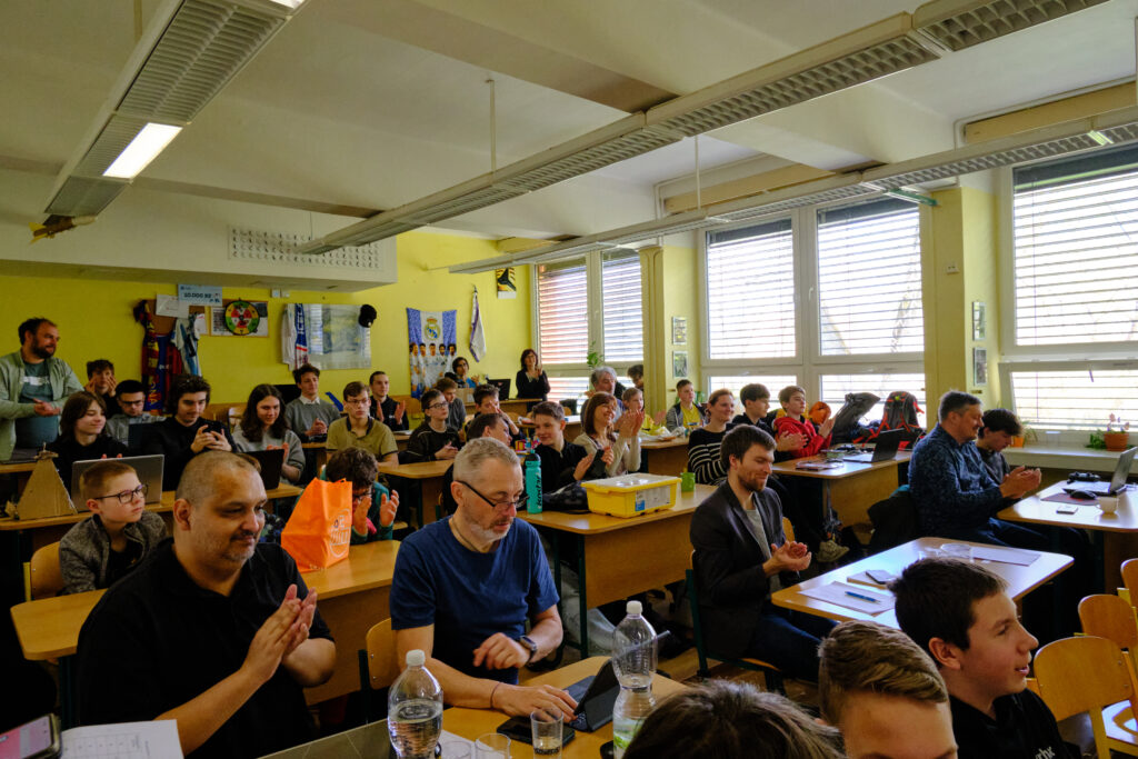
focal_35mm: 23
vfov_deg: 55.1
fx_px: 727
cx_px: 569
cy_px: 380
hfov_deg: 76.1
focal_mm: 15
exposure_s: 1/170
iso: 6400
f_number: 5.6
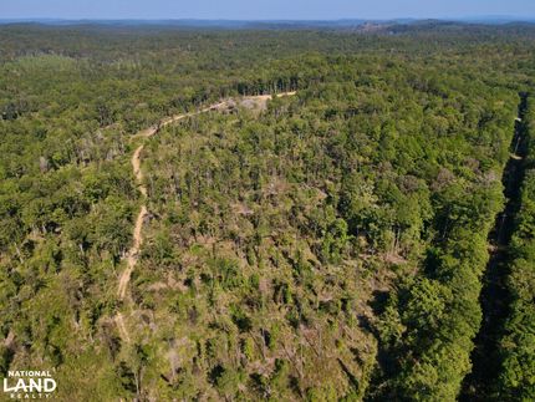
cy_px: 201
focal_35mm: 24
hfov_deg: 71.6
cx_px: 268
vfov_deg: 56.9
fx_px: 371
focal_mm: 4.5
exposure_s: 1/1250
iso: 100
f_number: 2.8
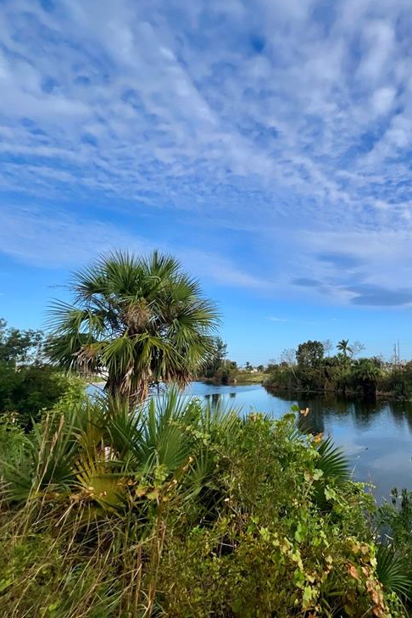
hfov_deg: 57.4
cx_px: 354
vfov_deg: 86.9
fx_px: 326
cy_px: 320
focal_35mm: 19
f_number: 1.8
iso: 32
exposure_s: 1/1508
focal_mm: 1.57
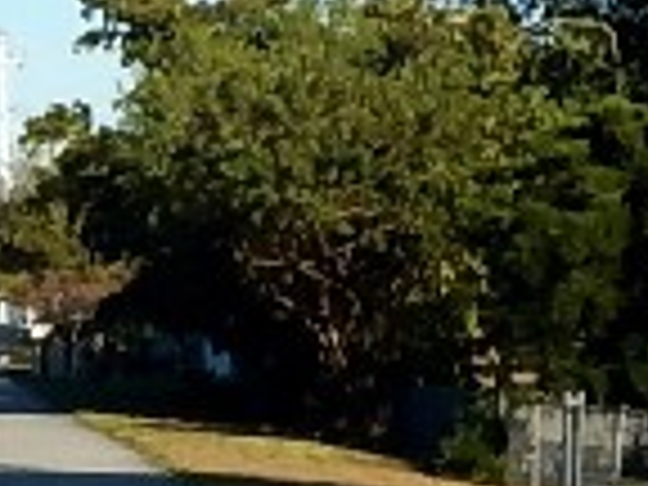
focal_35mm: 80
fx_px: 1498
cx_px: 27
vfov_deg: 18.2
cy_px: 405
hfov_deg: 23.6
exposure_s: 1/800
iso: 125
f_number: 4.1
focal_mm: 4.3
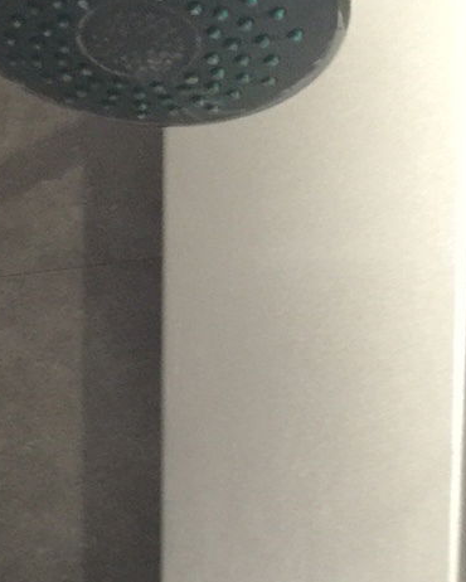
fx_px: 1723
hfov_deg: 15.2
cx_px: 31
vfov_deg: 17.0
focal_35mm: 100
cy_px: 913
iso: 160
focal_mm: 4.15
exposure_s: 1/8
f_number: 2.2
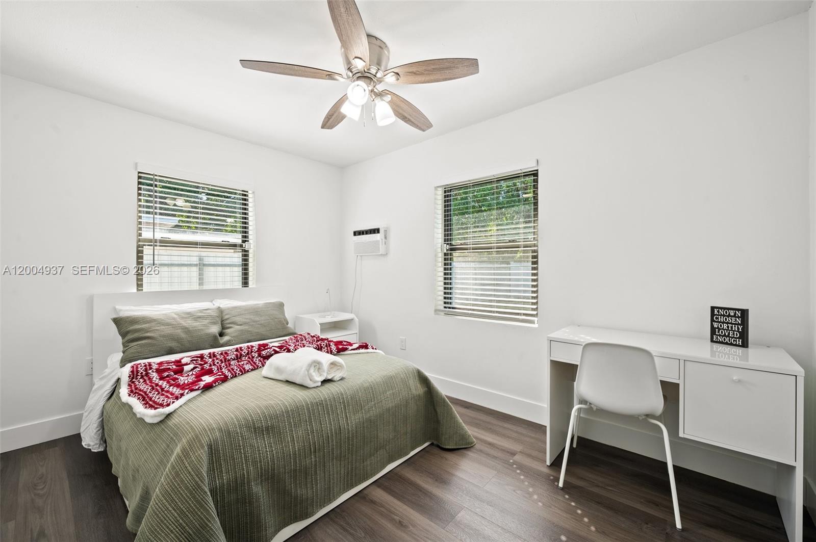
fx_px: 317
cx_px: 408
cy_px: 271
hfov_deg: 104.3
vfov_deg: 81.1
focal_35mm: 14
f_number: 8
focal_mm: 14
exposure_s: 1/13
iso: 200
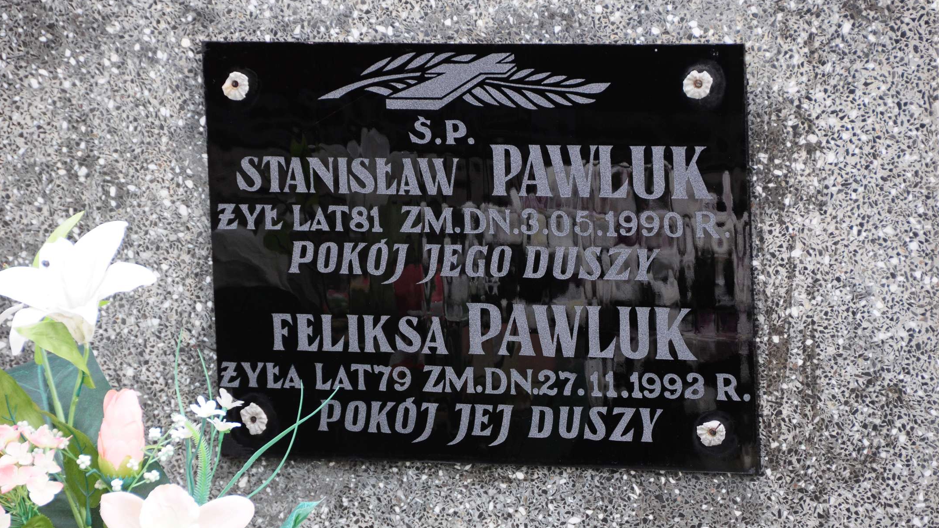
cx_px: 469
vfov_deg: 5.1
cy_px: 226
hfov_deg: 9.1
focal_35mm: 236
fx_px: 5876
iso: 500
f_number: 7.1
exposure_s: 1/200
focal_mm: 150
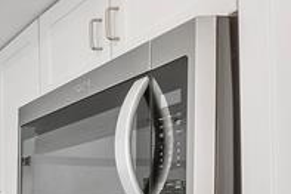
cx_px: -204
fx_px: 493
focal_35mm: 61
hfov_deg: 22.6
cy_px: 217
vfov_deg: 21.1
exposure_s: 1/3
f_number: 11
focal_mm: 10
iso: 160
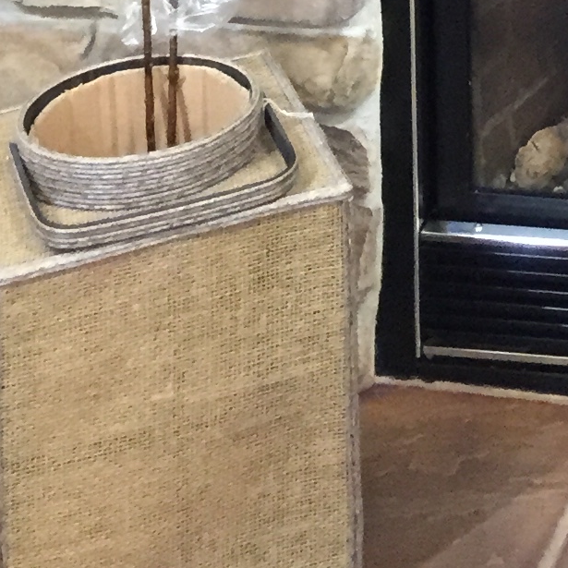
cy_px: -904
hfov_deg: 12.1
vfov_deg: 10.5
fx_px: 2525
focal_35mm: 136
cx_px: 923
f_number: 2.2
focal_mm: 4.15
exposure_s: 1/30
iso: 200
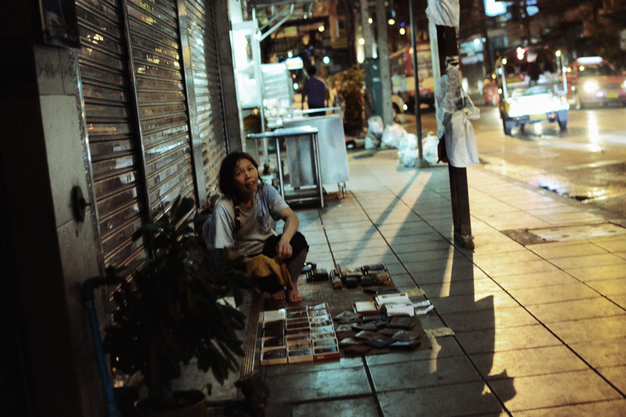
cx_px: 352
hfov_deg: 33.6
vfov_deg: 22.8
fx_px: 1035
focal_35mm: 60
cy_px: 218
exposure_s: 1/250
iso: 6400
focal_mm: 35
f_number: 2.2
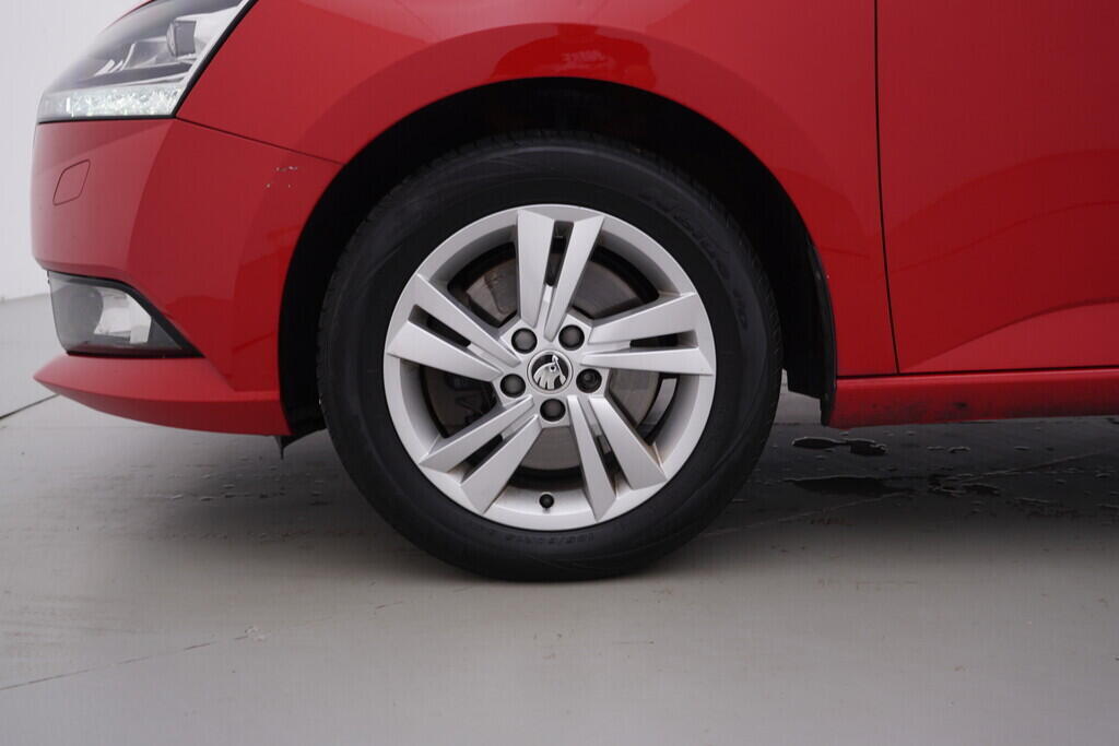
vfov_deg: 36.9
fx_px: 1119
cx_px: 560
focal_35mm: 36
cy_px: 373
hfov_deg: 53.1
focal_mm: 24
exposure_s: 1/80
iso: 125
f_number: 4
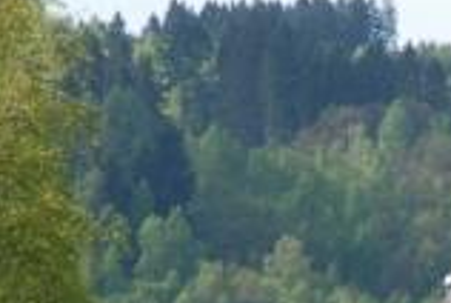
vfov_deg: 2.7
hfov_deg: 4.0
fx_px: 6401
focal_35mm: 510
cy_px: 396
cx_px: 497
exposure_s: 1/400
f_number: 5.6
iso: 200
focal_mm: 120
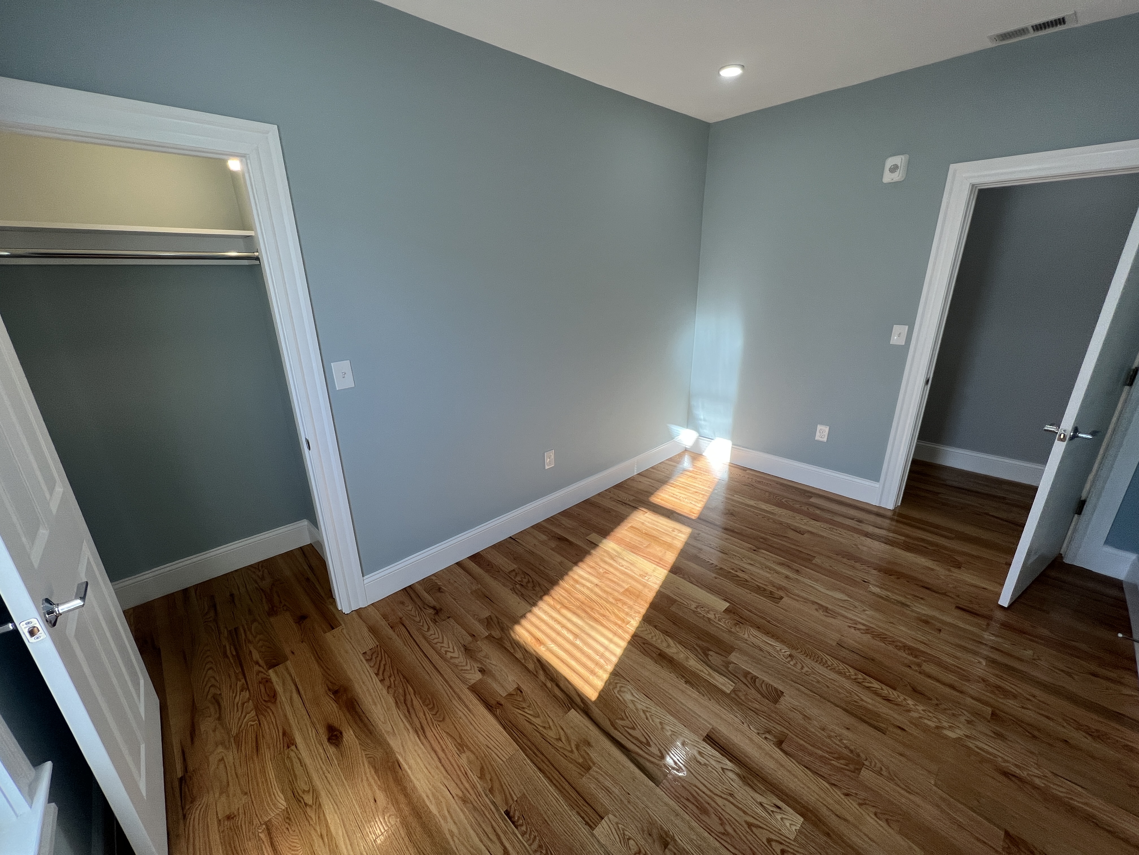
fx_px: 428
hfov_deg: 106.2
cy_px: 428
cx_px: 570
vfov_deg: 89.9
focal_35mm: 13
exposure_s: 1/120
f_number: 1.8
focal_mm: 1.57
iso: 50
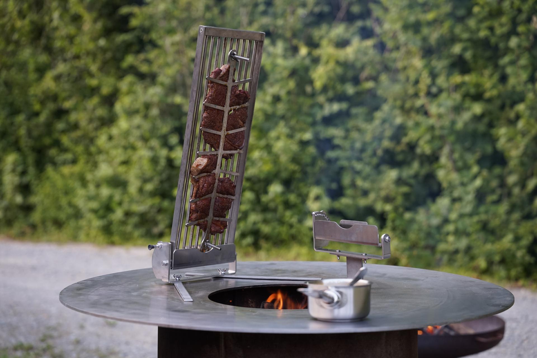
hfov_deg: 28.8
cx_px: 268
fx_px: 1044
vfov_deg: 19.5
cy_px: 179
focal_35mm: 70
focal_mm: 70
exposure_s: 1/100
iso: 640
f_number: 3.2
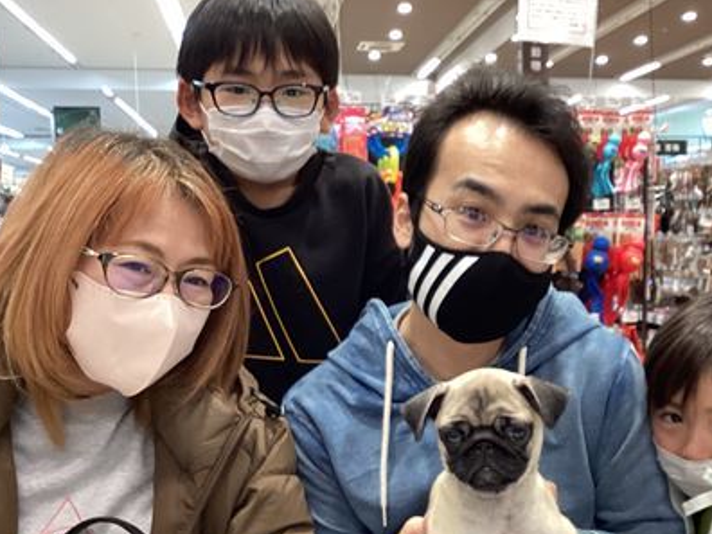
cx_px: 460
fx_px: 967
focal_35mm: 47
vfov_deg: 30.6
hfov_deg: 40.1
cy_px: 360
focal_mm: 3.3
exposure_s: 1/50
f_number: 2.4
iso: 160
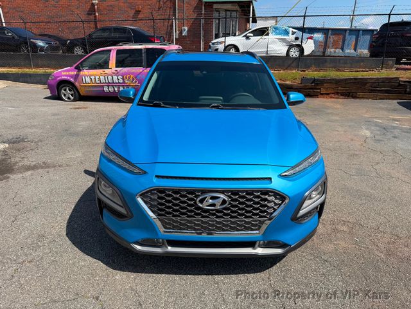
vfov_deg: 56.8
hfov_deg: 71.6
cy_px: 154
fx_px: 285
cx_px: 206
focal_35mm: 24
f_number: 1.78
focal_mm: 6.76
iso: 80
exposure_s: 1/4167
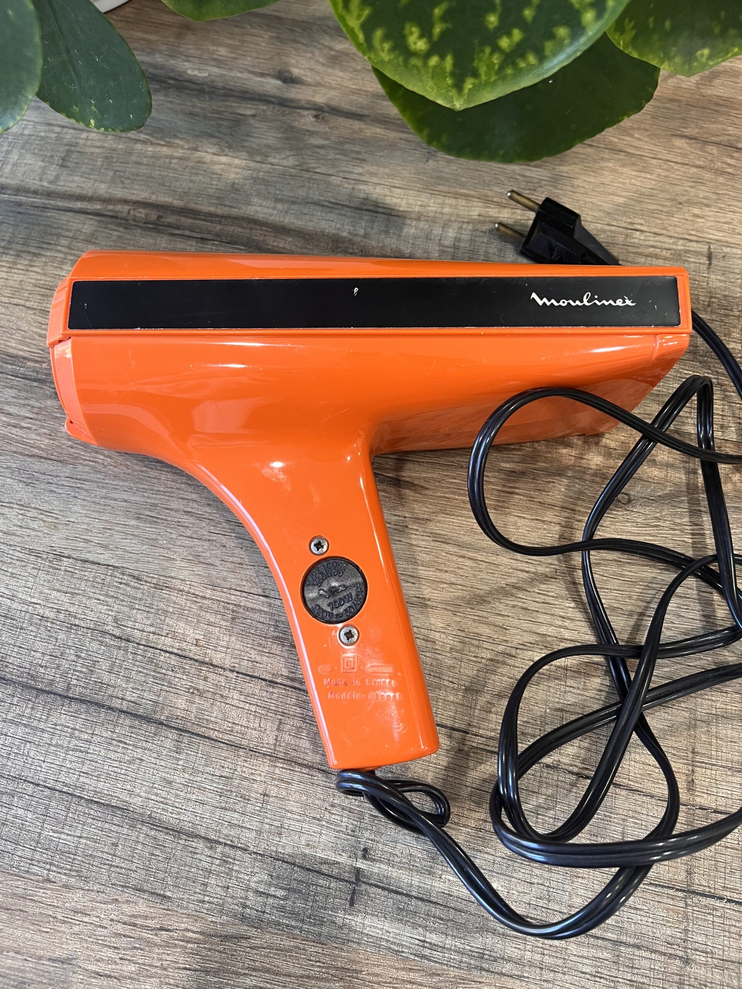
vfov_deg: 67.3
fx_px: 743
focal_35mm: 26
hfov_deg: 53.1
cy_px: 494
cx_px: 371
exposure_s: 1/50
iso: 100
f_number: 1.6
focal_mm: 5.1
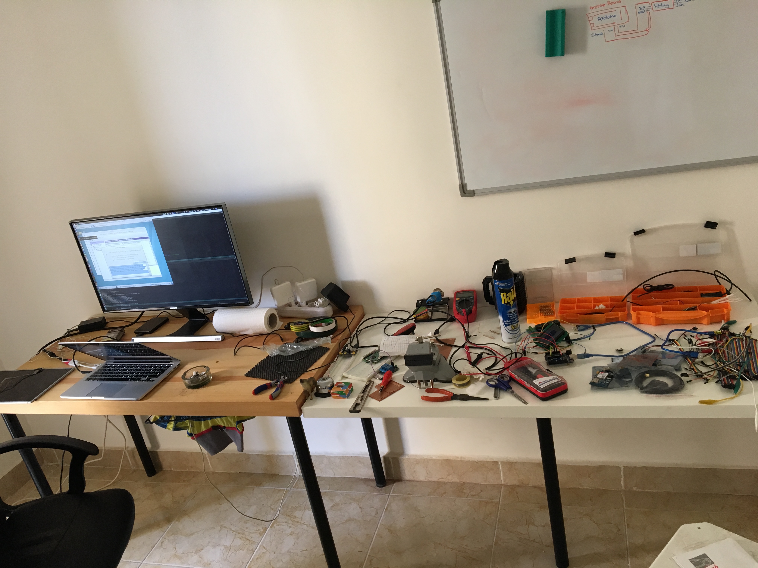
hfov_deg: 61.7
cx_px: 379
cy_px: 284
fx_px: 635
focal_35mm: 29
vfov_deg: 48.2
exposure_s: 1/33
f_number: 2.2
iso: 100
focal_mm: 4.15
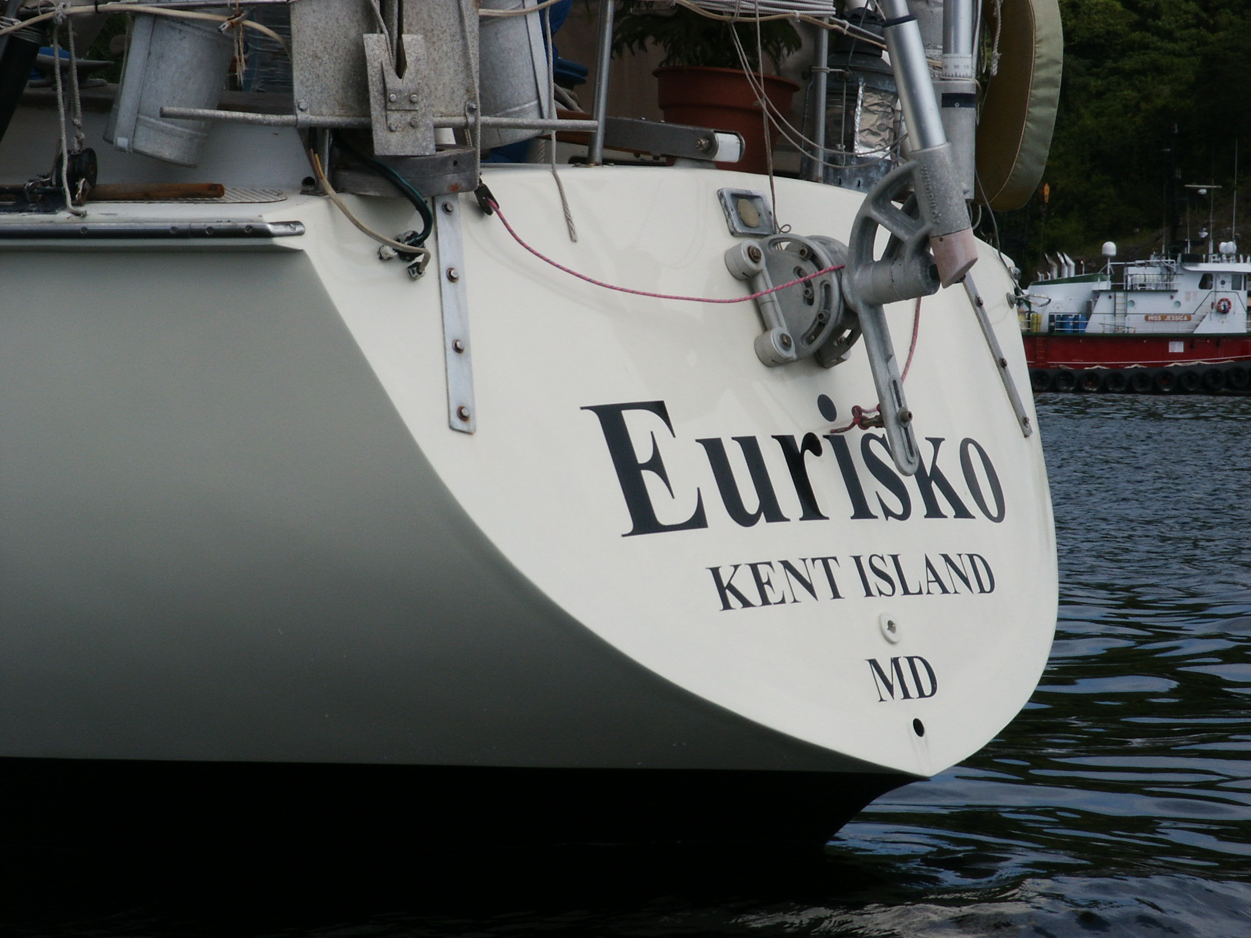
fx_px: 4915
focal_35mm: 136
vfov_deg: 10.9
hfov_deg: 14.5
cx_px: 626
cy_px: 469
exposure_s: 1/350
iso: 64
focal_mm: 27.73
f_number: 8
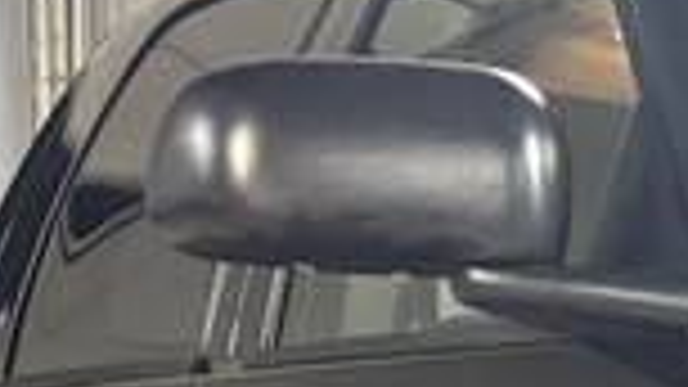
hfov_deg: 9.9
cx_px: 1650
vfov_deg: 6.2
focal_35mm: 190
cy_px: 724
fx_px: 3466
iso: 400
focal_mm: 5.96
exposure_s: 1/40
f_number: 1.6
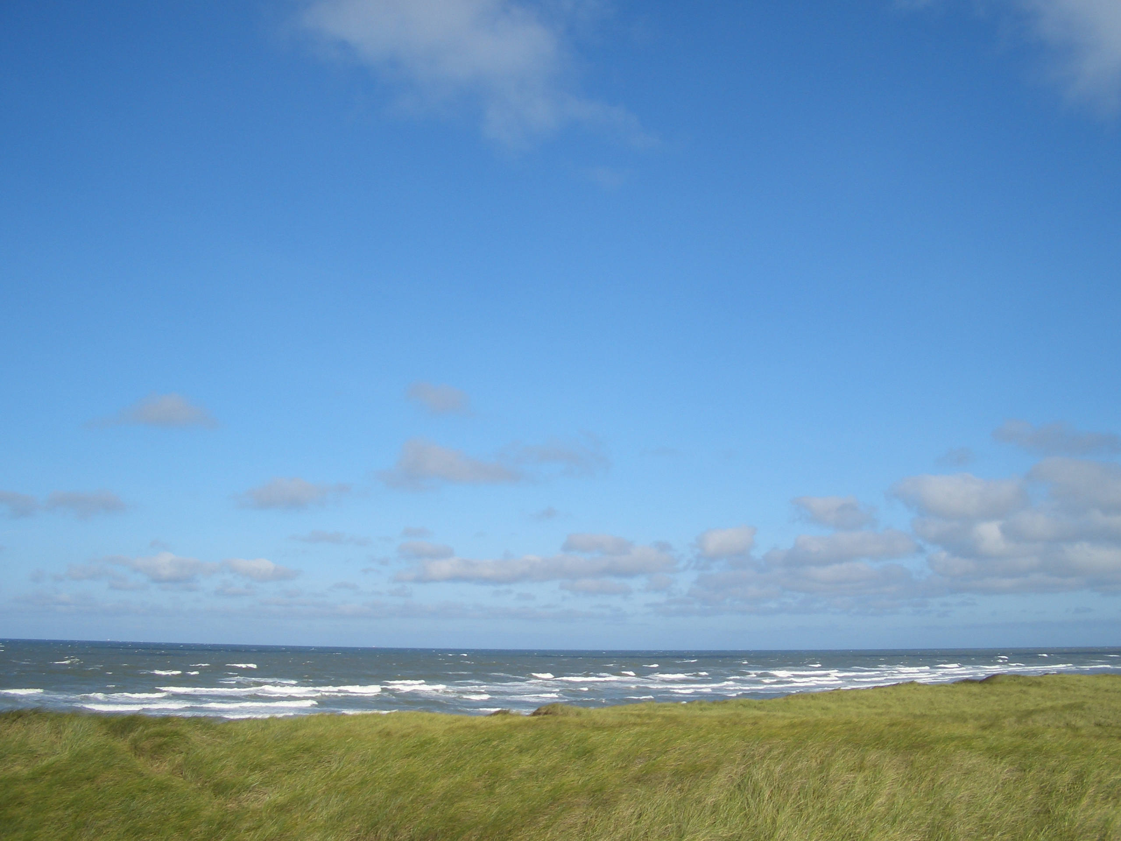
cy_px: 420
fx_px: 1133
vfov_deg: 40.7
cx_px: 560
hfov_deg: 52.6
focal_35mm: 35
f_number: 4.3
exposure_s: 1/640
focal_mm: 5.8
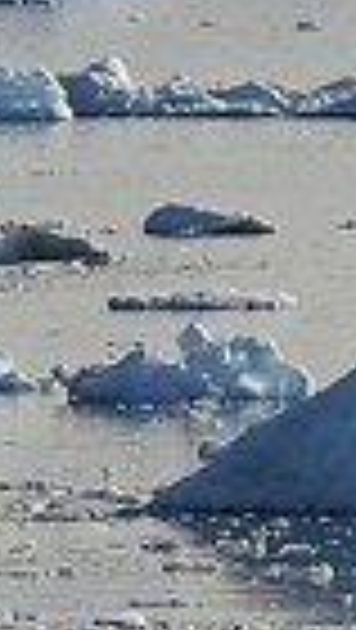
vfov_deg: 0.6
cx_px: -3204
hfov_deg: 0.4
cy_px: 486
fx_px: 55916
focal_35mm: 3340
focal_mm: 280
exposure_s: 1/640
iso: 200
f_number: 10
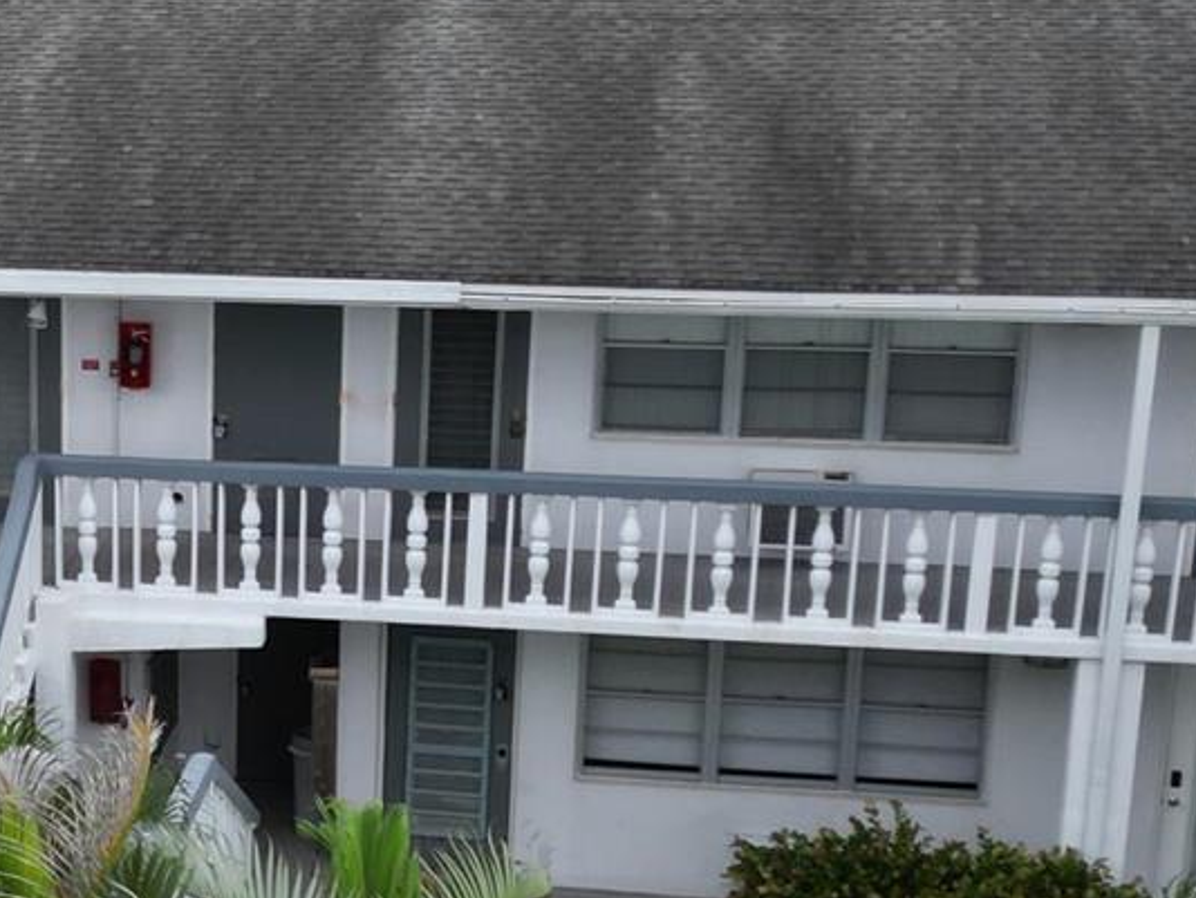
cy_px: 690
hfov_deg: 20.5
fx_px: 3180
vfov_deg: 16.0
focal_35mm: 92
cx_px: -47
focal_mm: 6.72
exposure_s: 1/800
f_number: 1.7
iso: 110
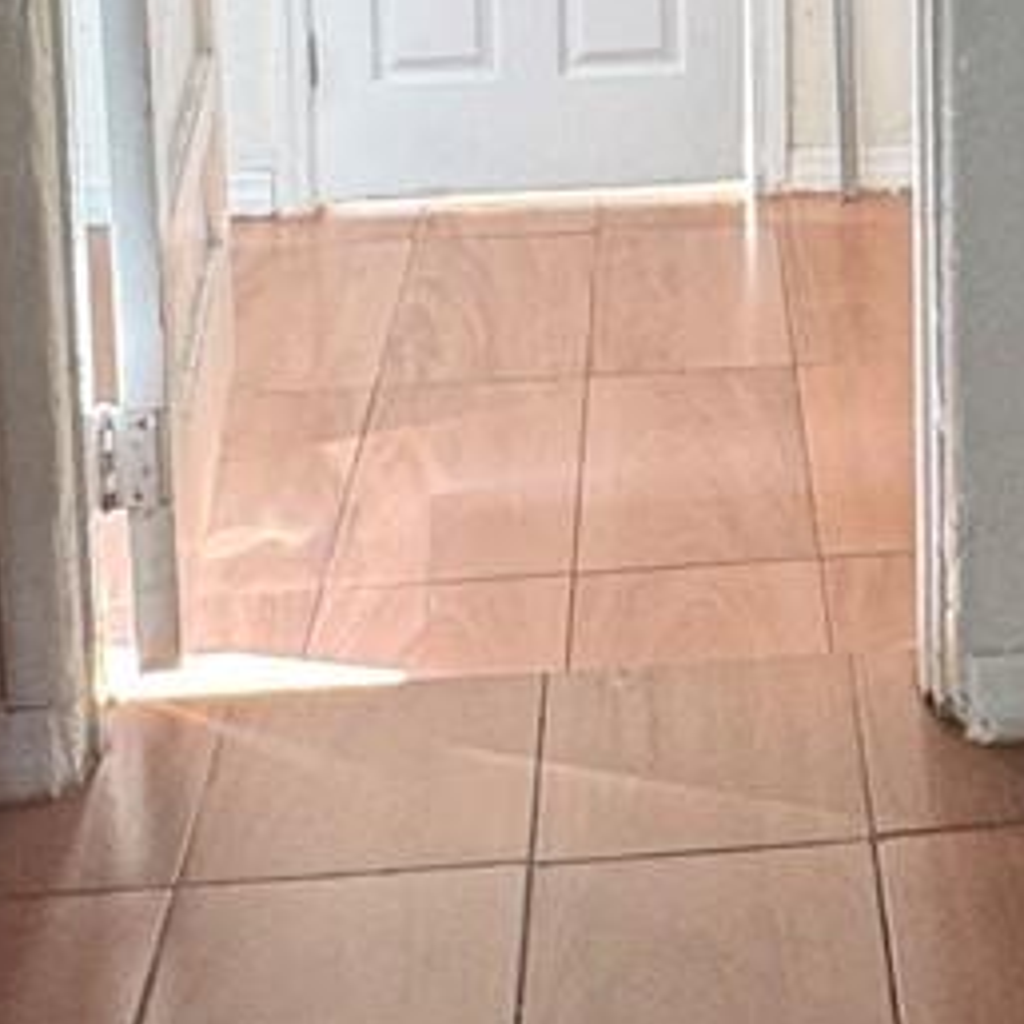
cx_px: 972
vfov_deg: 20.0
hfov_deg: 21.8
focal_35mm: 77
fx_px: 2577
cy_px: -430
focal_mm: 2.22
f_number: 2.2
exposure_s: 1/99
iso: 160
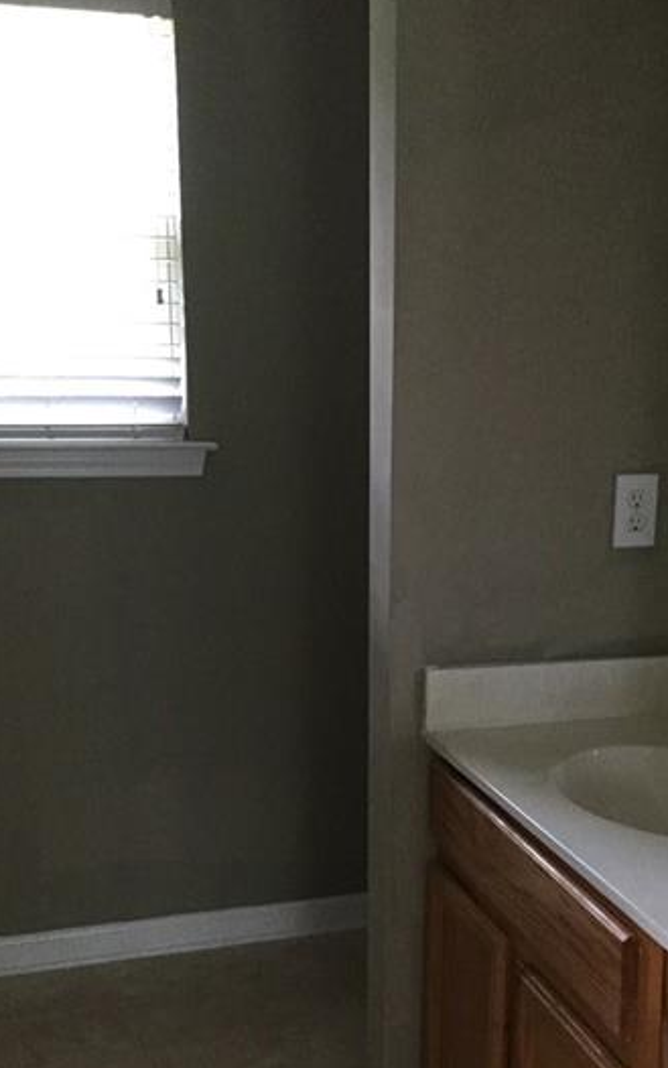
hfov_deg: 26.8
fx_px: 1397
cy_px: 668
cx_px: 410
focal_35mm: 48
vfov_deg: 41.5
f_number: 2.4
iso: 160
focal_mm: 3.3
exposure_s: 1/30
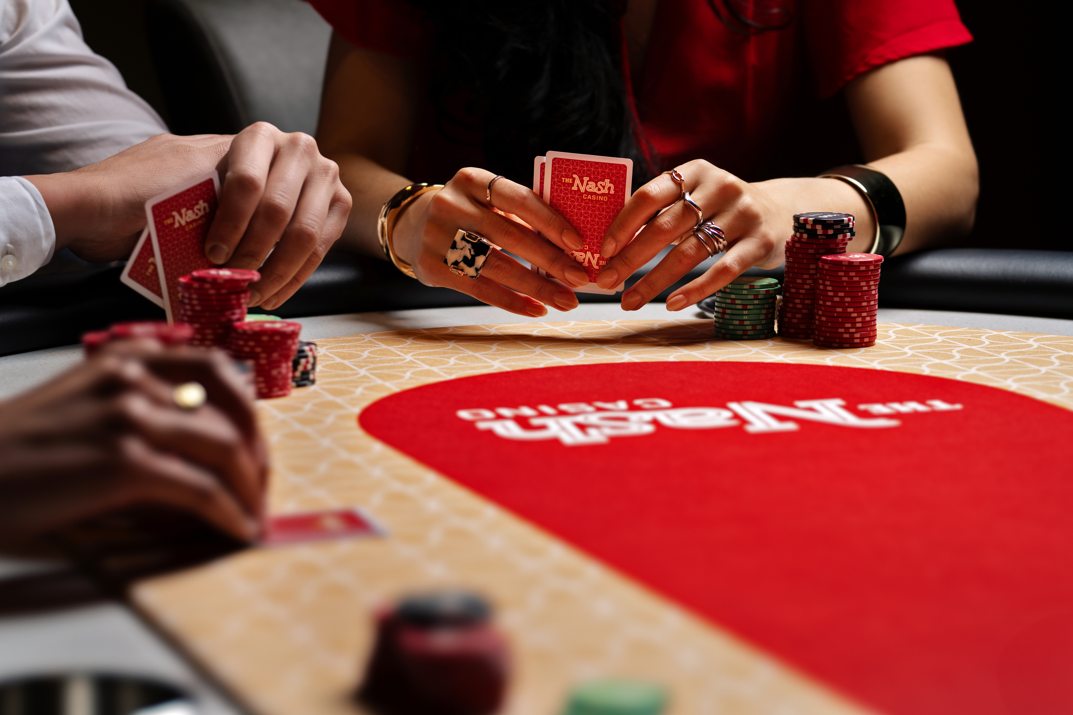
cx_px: 536
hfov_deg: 20.4
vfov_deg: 13.7
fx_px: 2980
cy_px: 358
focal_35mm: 100
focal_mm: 100
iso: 100
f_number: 5.6
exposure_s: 1/250
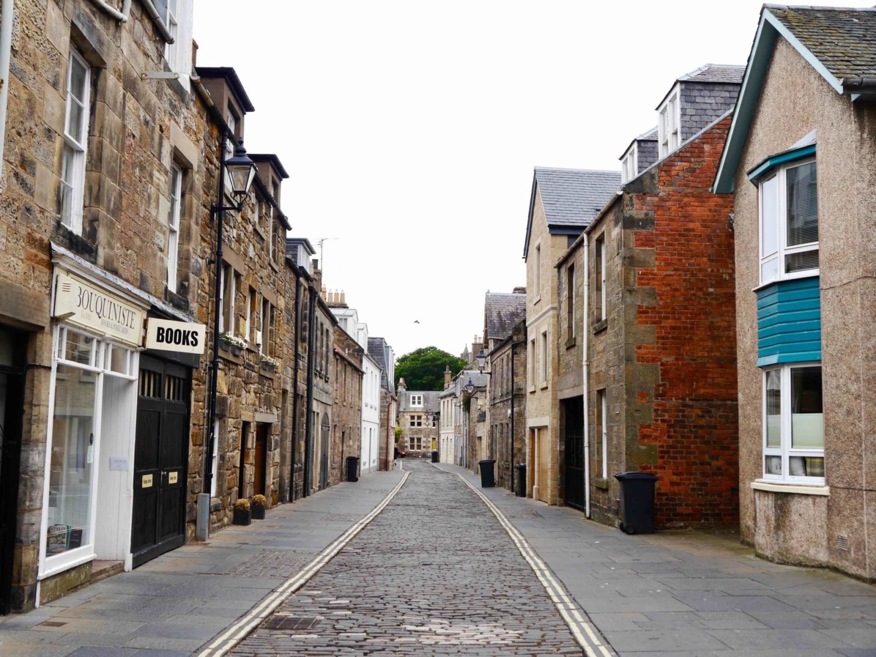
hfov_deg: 46.8
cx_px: 438
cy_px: 328
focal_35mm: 40
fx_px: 1012
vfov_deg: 36.0
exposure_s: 1/200
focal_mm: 20
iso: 160
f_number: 6.3
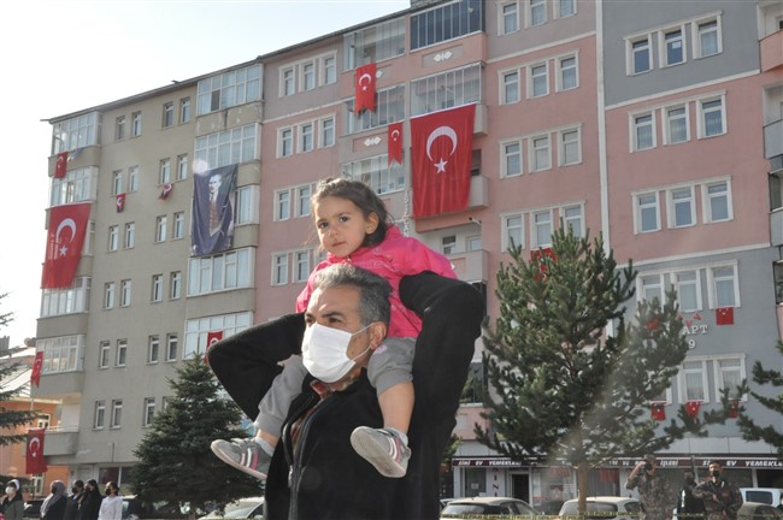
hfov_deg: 43.6
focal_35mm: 45
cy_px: 260
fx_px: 978
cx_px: 392
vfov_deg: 29.8
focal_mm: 30
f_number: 29
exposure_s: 1/200
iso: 1600
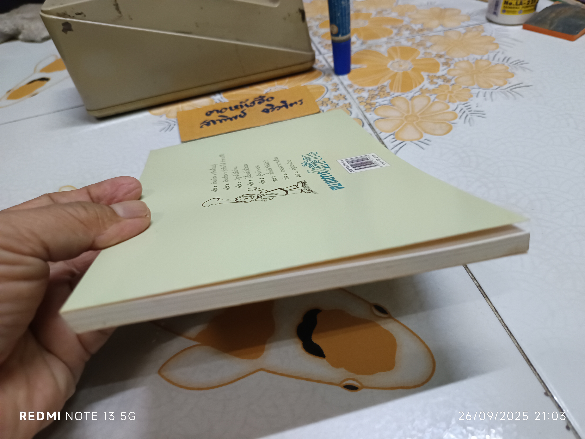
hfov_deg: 71.6
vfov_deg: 56.8
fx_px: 406
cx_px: 292
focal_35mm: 24
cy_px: 220
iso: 1179
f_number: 1.7
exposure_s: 1/33.3
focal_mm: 5.31
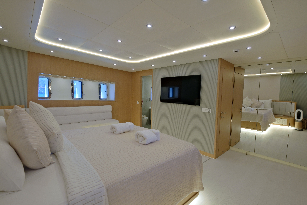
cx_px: 154
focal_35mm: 15
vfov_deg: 77.3
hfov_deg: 100.4
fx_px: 128
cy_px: 102
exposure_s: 1/8
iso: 320
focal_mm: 10
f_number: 8
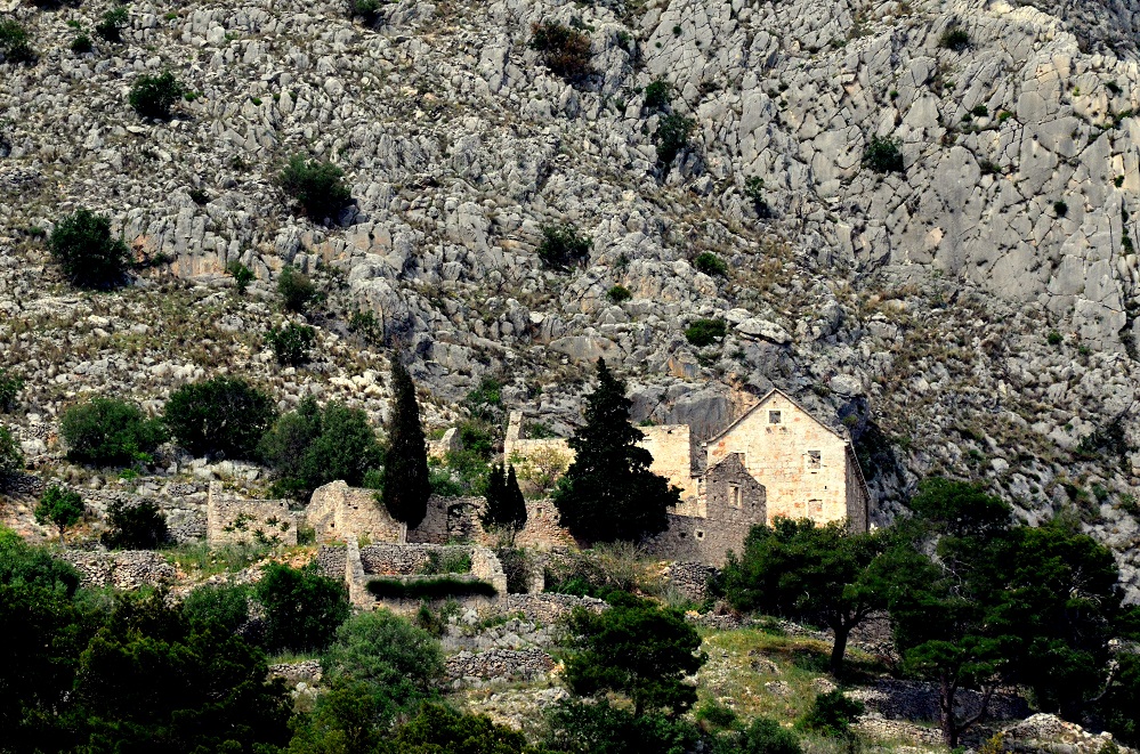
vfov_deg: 3.5
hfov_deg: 5.3
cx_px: 570
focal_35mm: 390
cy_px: 377
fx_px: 12321
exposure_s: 1/2500
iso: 3200
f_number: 14
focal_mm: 260
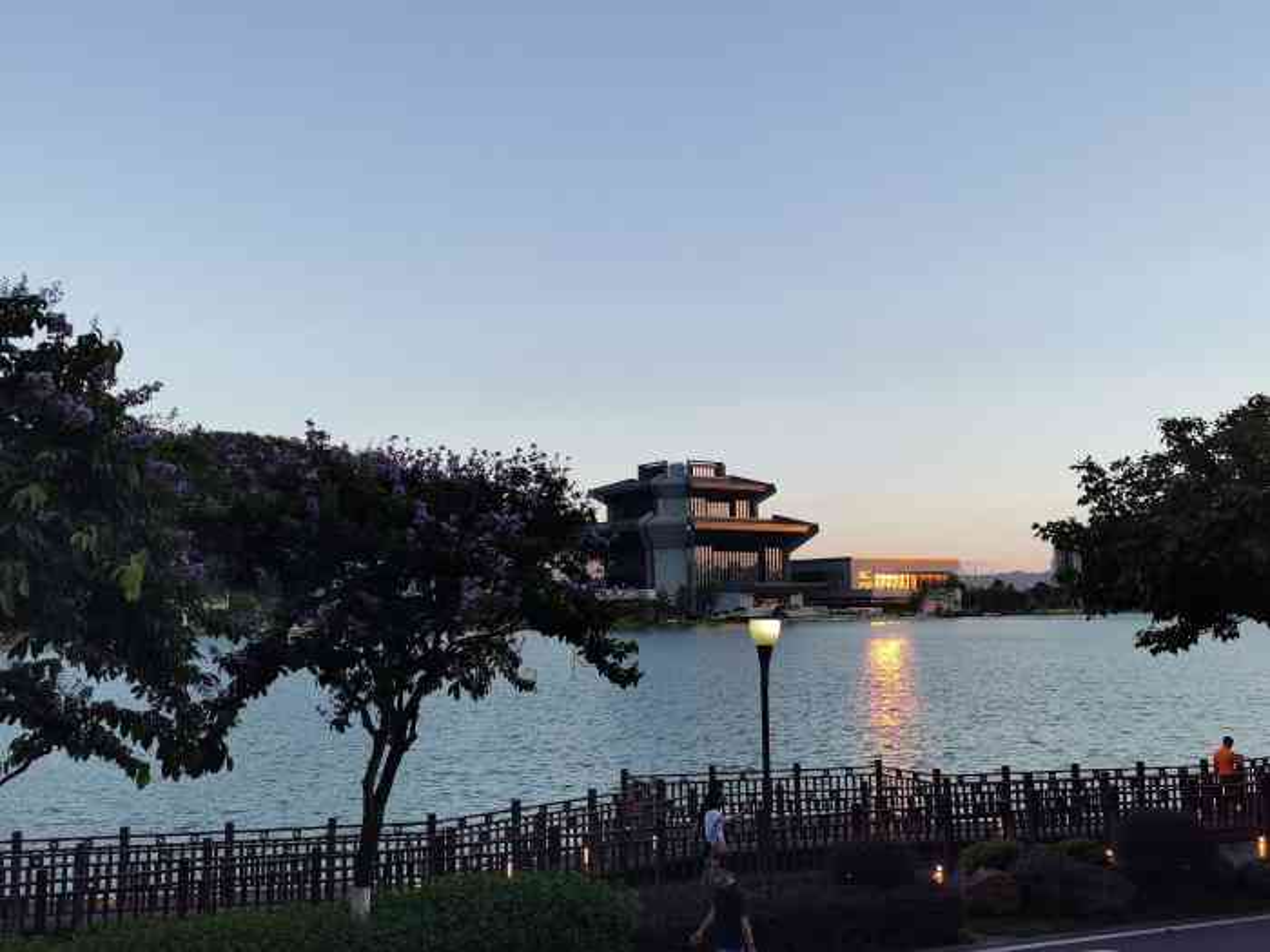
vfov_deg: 42.9
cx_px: 635
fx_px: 1211
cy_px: 476
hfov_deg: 55.4
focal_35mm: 33
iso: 50
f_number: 1.8
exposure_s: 1/345
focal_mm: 5.58
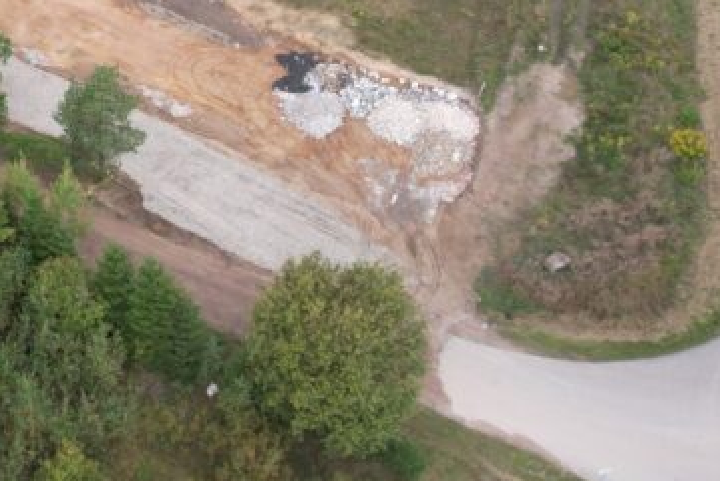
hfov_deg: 28.9
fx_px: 1260
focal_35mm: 63
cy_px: -23
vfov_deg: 20.7
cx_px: -66
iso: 100
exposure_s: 1/100
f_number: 2.8
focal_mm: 8.38
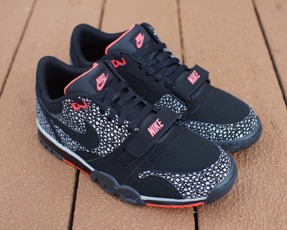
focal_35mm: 57
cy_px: 114
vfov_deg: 26.7
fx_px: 484
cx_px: 148
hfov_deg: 33.0
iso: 500
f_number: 5
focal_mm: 50
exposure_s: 1/500
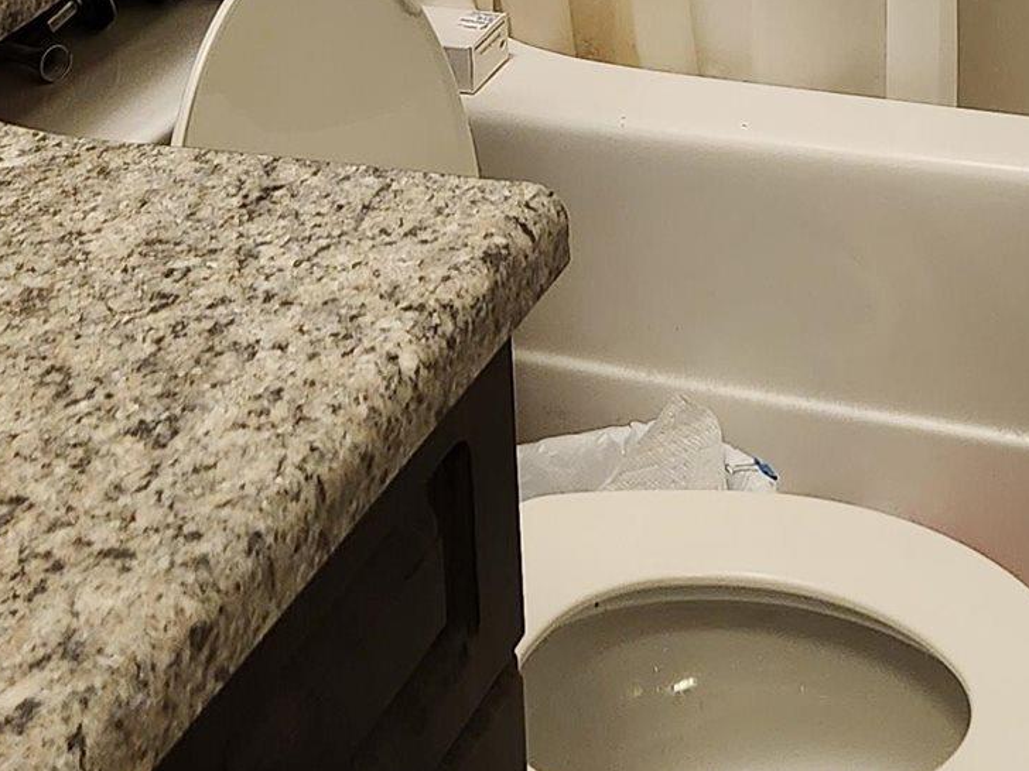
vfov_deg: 13.5
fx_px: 2883
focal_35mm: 97
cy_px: -661
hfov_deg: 19.9
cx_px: 888
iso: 400
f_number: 1.8
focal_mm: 5.54
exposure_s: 1/120
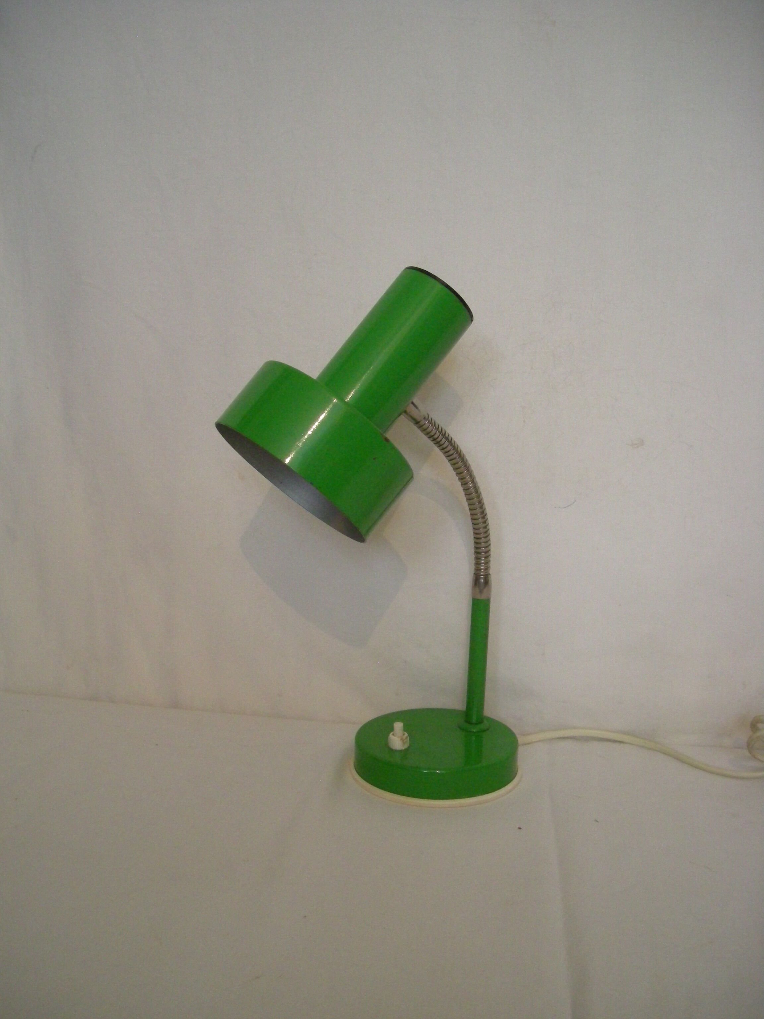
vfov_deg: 52.6
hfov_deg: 40.7
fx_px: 1030
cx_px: 382
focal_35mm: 35
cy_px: 510
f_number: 2.8
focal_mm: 5.7
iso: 400
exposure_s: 1/46.5
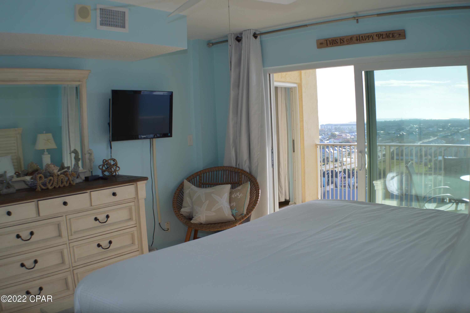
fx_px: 567
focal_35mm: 44
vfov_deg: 30.8
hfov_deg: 45.0
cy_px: 156
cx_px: 235
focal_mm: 29
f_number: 4.5
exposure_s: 1/320
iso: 100
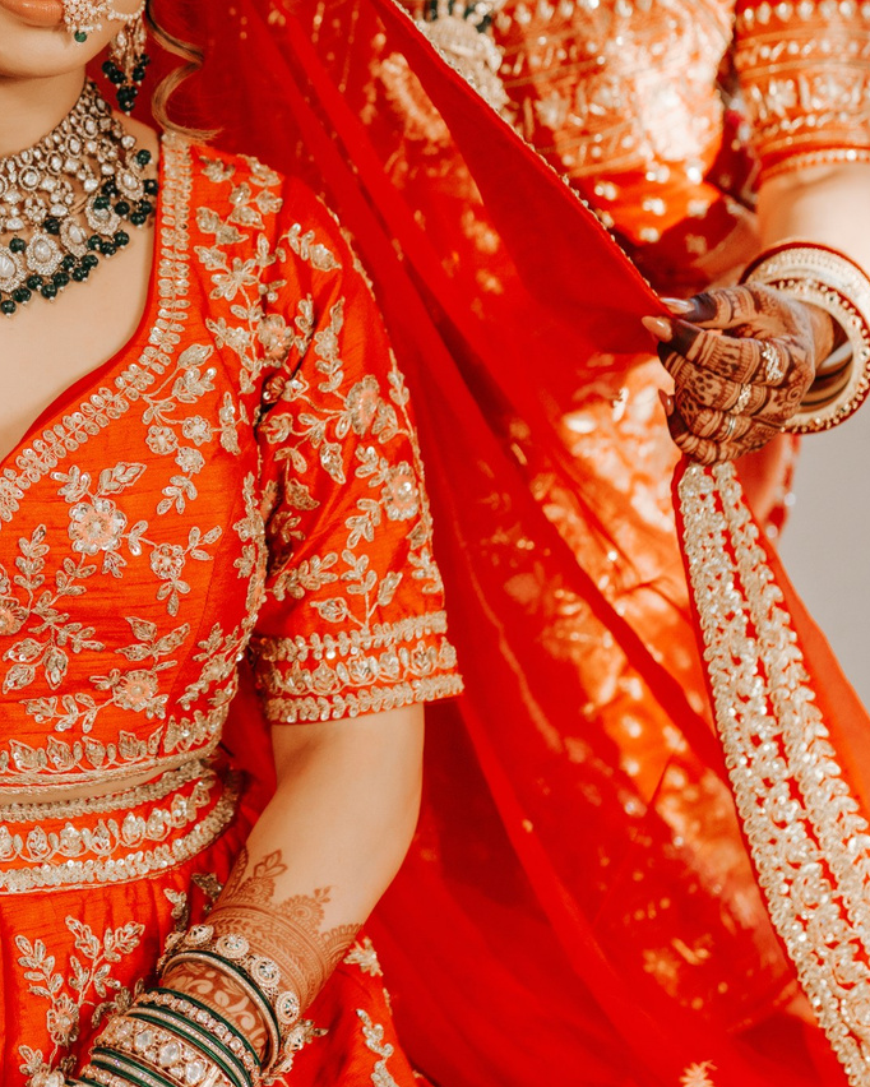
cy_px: 67
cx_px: -32
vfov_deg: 13.5
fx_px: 4537
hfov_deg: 10.8
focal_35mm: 141
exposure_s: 1/250
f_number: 2
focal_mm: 50
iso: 320
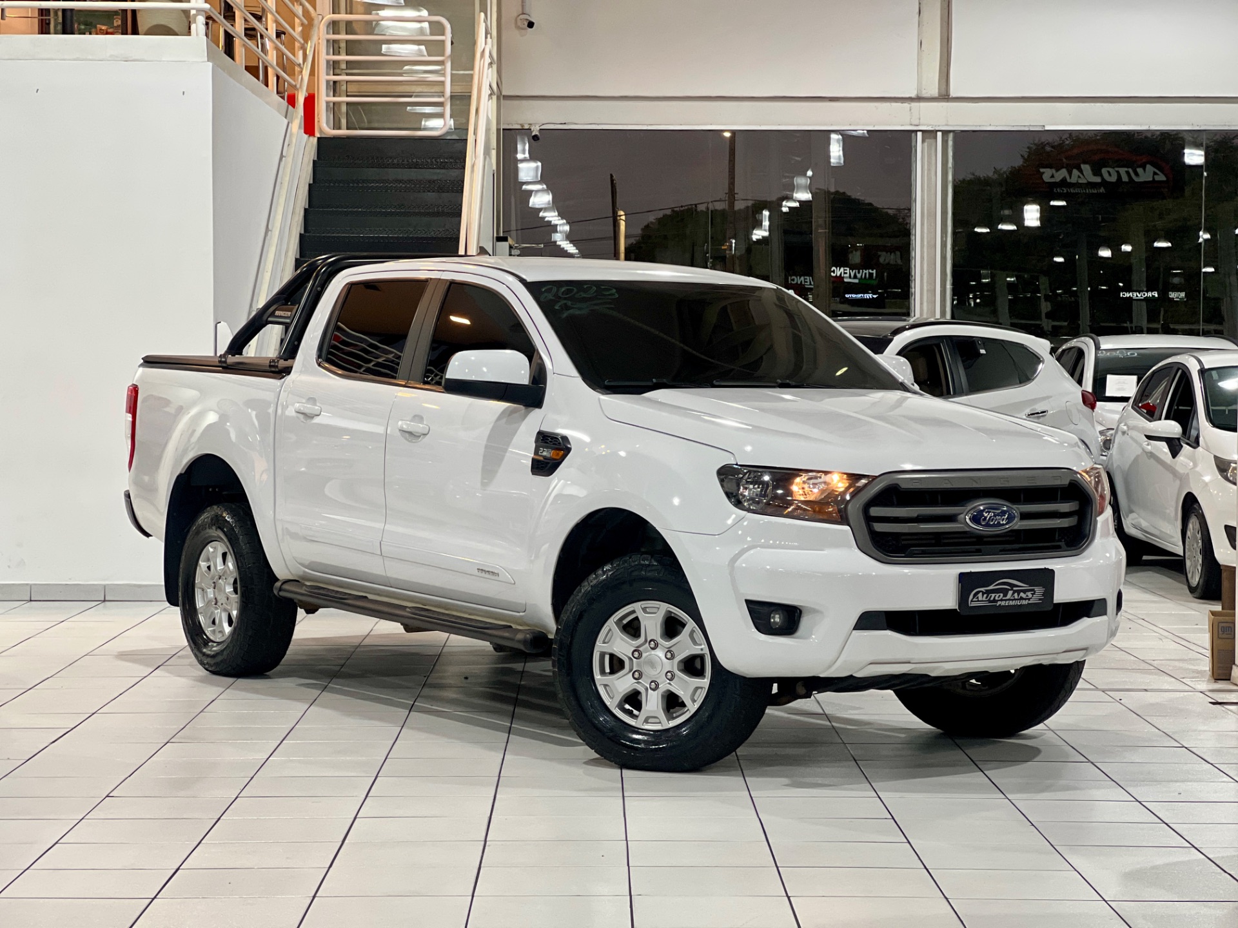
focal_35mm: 77
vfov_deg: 19.1
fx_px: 2754
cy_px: 464
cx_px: 619
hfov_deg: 25.3
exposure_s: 1/40
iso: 250
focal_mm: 9
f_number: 2.8
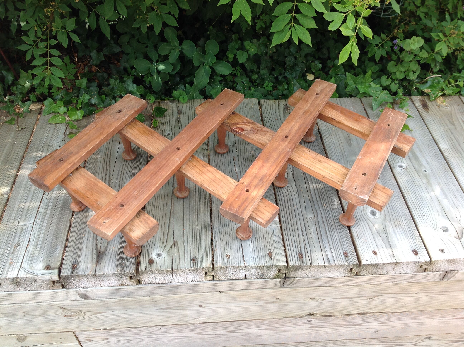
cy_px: 174
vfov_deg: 40.6
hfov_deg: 52.7
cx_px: 232
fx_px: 468
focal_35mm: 35
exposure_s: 1/122
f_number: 2.4
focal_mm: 4.28
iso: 50
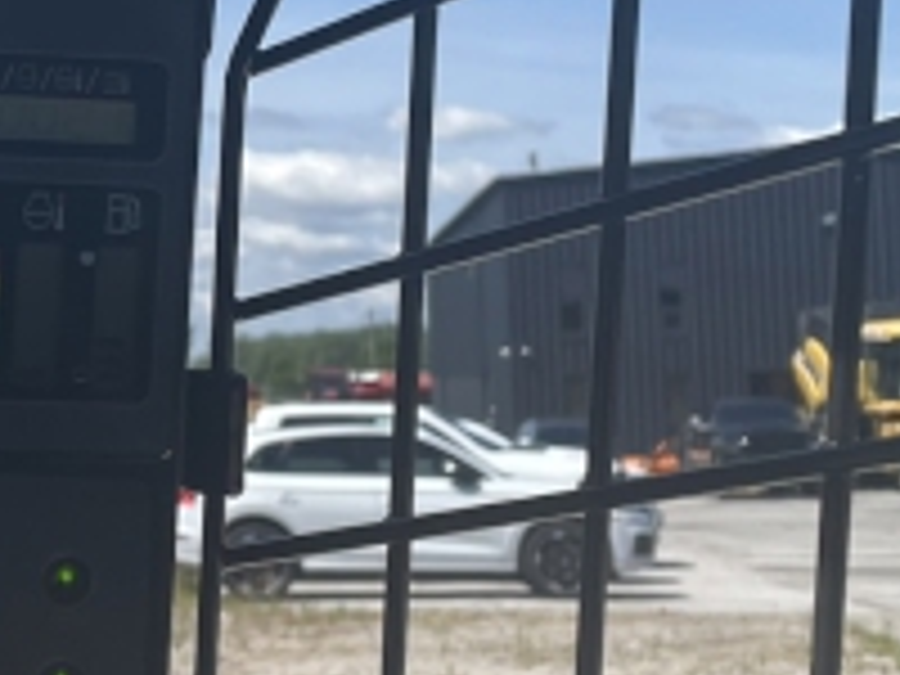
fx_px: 2704
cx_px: -202
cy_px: 158
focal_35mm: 104
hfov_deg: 17.9
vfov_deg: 14.2
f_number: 1.6
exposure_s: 1/3861
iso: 32
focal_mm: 4.2
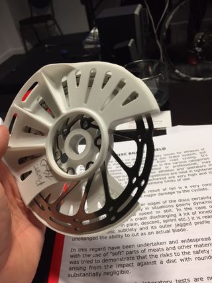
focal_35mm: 29
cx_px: 106
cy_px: 142
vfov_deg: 61.7
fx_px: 237
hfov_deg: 48.2
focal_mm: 4.15
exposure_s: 1/33
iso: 40
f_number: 2.2
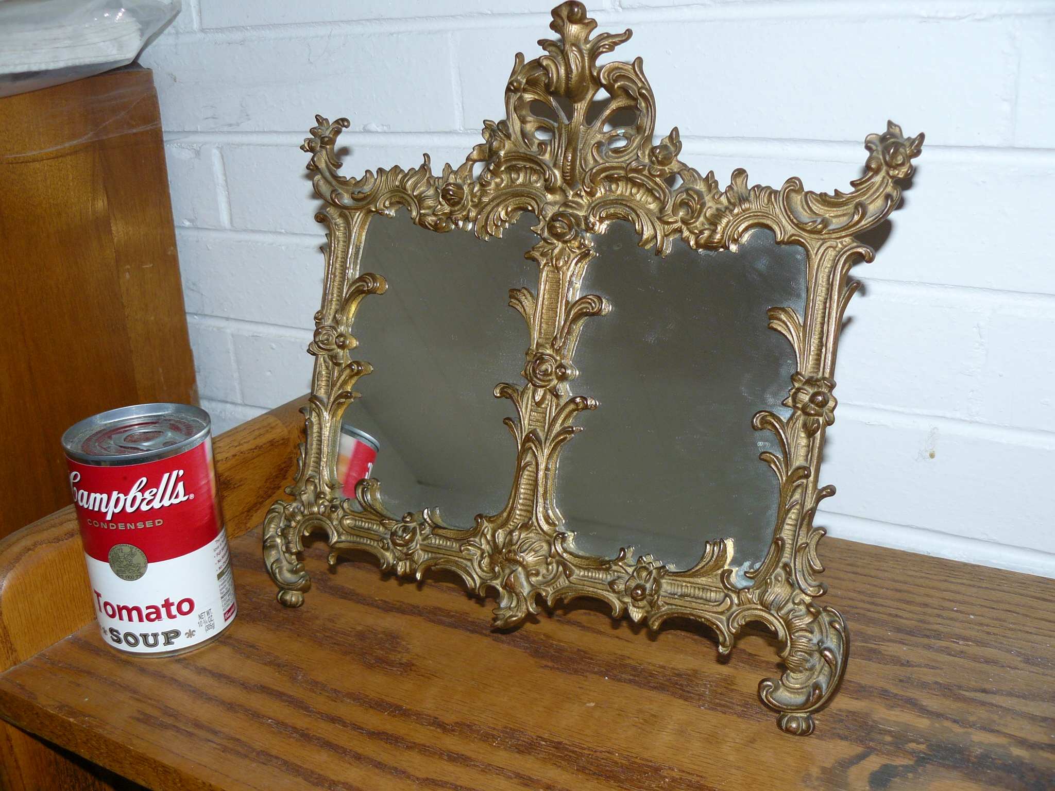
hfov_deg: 51.4
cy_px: 396
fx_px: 1097
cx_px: 528
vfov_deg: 39.7
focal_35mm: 36
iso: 100
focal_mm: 6
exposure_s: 1/30
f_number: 2.8
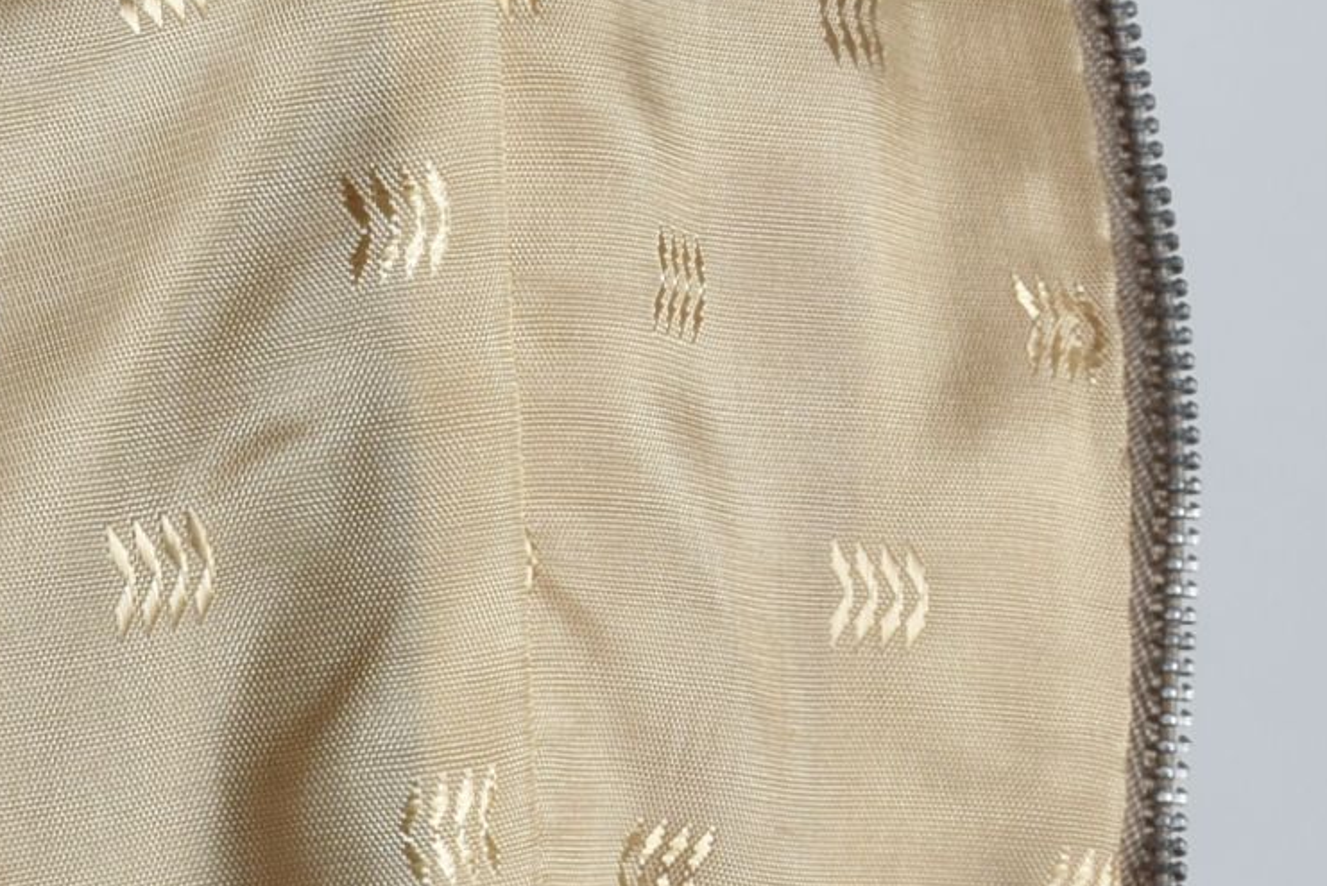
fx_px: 7820
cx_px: -1010
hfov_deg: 9.3
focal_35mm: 212
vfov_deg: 6.5
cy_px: 507
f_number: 16
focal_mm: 35
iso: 320
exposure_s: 1/125
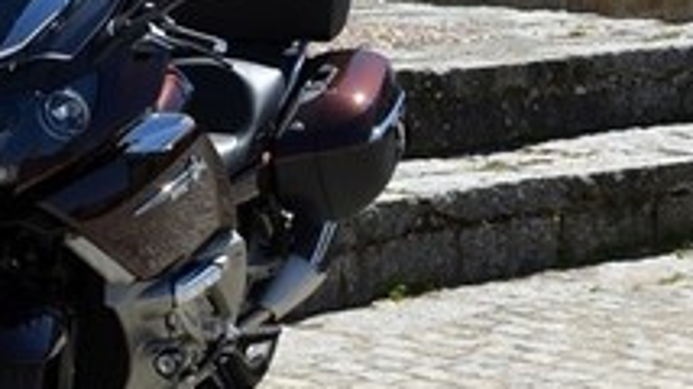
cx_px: 356
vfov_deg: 9.2
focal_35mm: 132
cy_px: 207
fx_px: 2424
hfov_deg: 16.3
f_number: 11
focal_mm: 40
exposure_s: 1/125
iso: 100
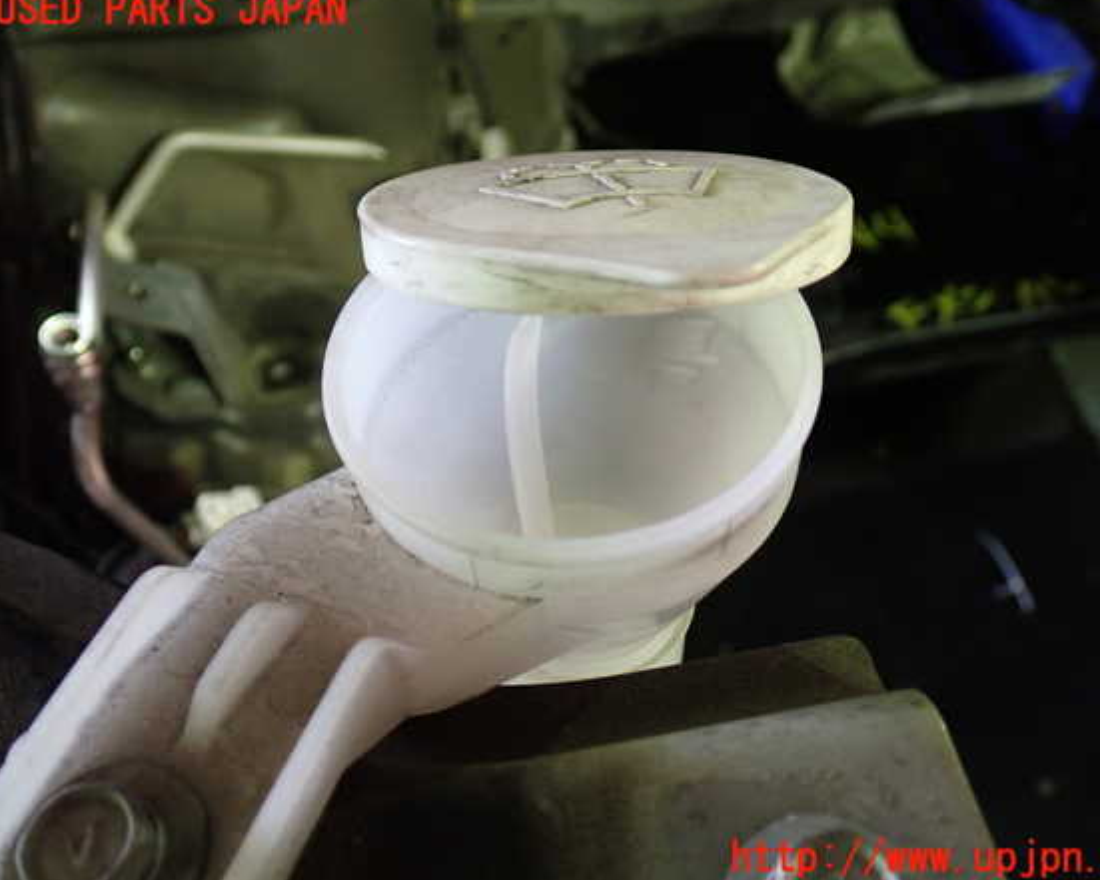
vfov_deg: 43.4
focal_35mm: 34
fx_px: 1107
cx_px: 583
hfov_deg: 52.8
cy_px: 435
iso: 400
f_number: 2.4
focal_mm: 5.79
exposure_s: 1/30
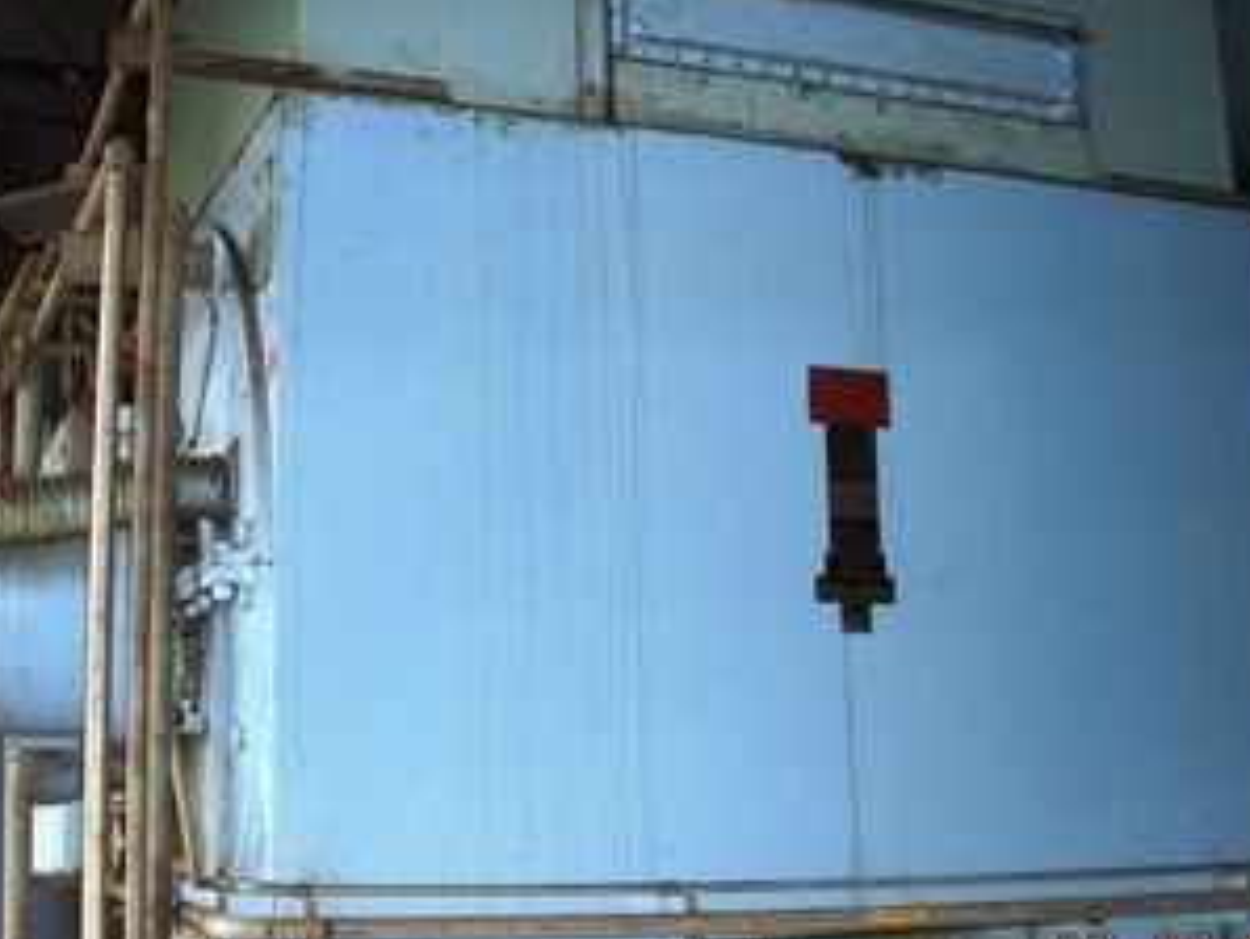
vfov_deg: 28.6
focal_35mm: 51
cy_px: 457
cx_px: 608
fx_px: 1843
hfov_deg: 37.5
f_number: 3.3
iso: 320
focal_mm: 6.3
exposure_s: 1/100
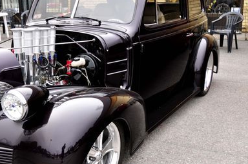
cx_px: 83
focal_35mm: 55
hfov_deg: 35.9
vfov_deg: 24.5
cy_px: 94
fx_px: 378
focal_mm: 22
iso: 320
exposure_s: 1/40
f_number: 3.8
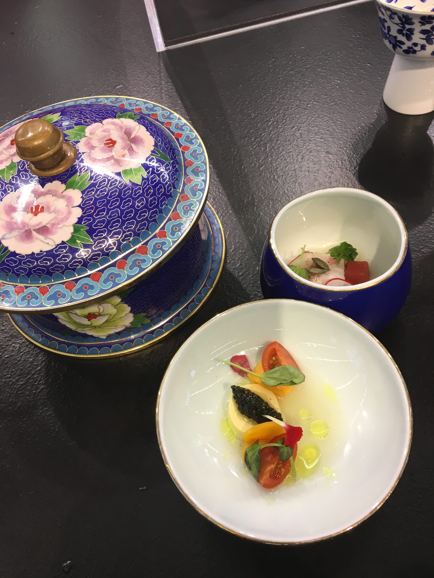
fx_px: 485
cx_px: 217
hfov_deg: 48.2
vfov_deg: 61.7
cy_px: 289
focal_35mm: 29
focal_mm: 4.15
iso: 40
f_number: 2.2
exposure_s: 1/33
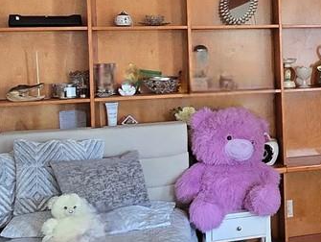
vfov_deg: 23.4
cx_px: 412
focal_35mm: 62
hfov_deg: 26.6
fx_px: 576
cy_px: 60
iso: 400
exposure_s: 1/60.2
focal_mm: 2.2
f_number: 2.2
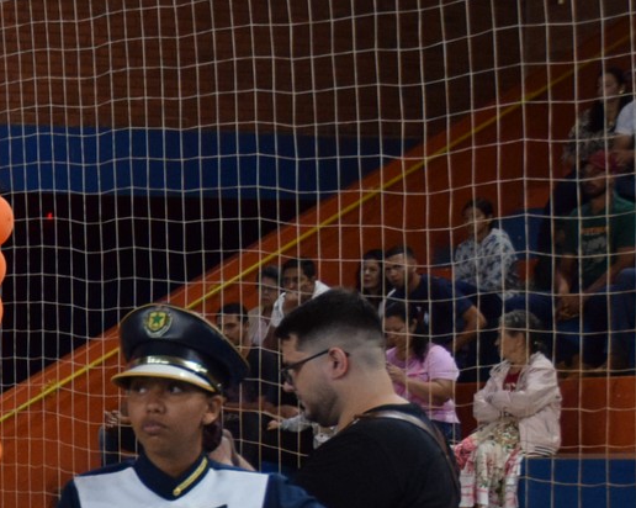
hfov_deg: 14.3
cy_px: 678
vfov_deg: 12.2
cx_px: -400
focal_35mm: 123
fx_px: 2307
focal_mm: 25
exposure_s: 1/60
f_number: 3.8
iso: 2000
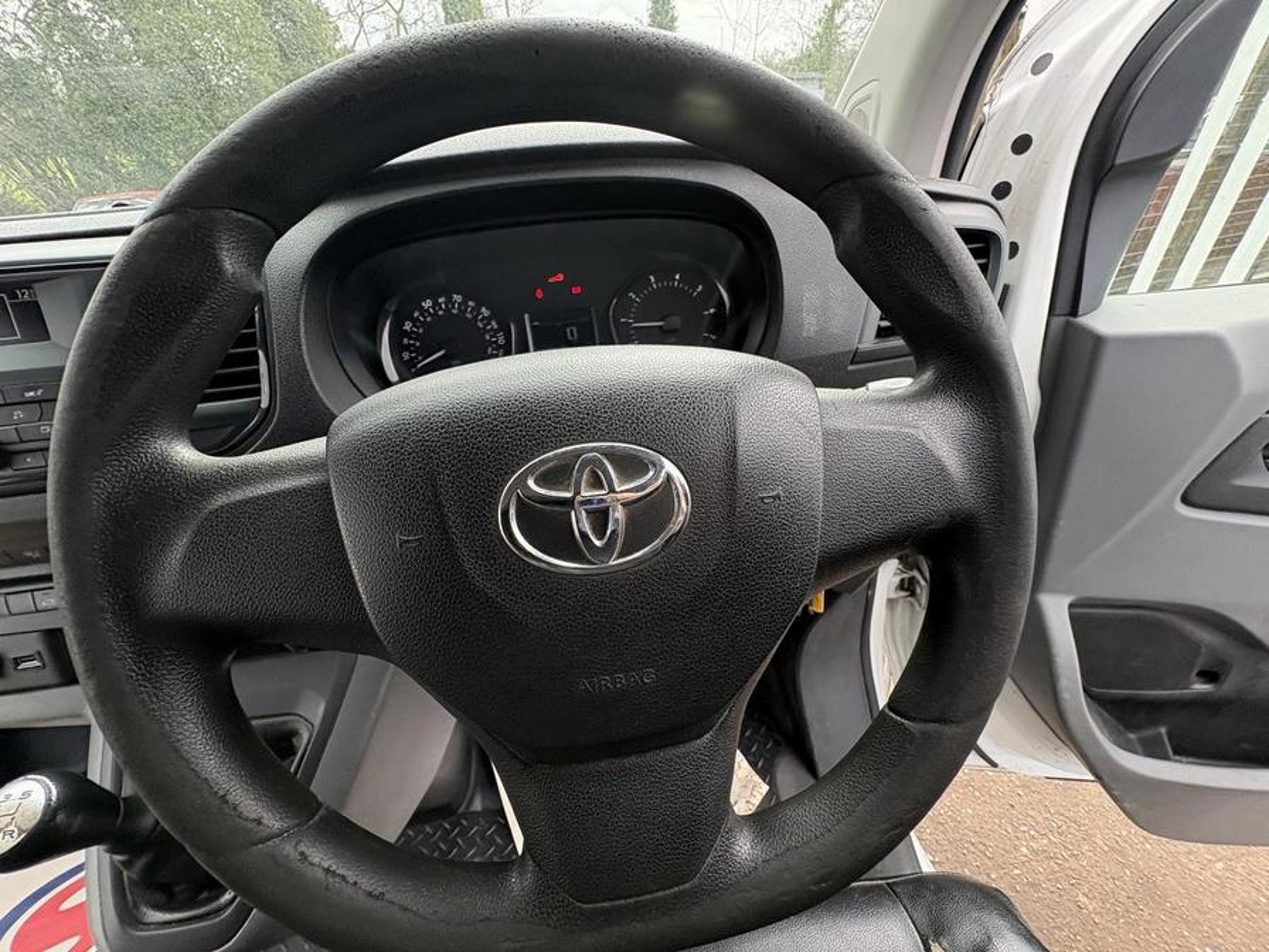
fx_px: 513
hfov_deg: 102.1
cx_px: 634
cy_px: 476
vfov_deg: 85.7
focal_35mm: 14
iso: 100
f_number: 2.2
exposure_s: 1/140
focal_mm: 2.22
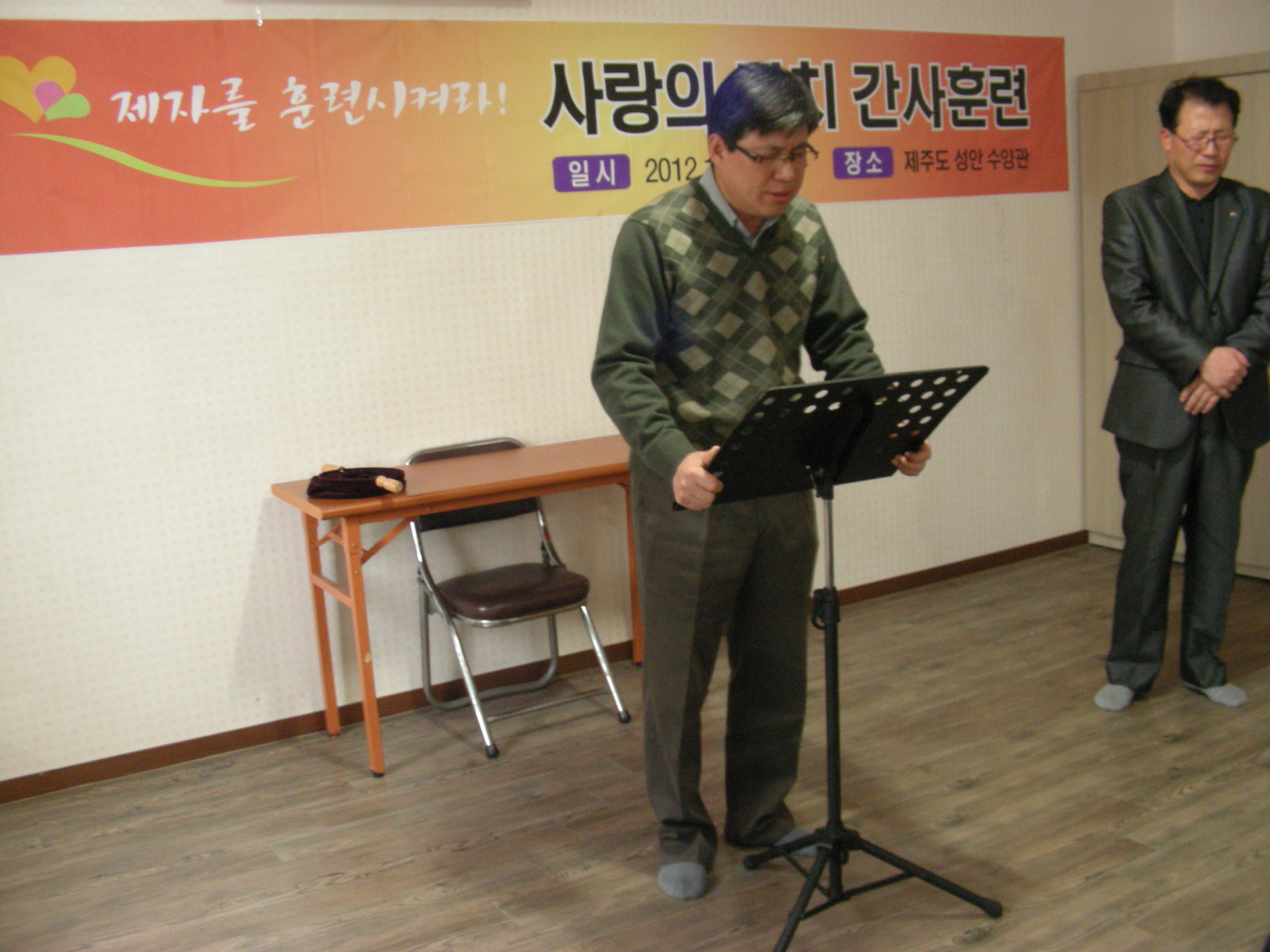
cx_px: 635
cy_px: 476
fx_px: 1394
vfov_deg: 37.7
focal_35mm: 38
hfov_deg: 49.0
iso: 260
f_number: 3.5
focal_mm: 6.3
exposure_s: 1/8
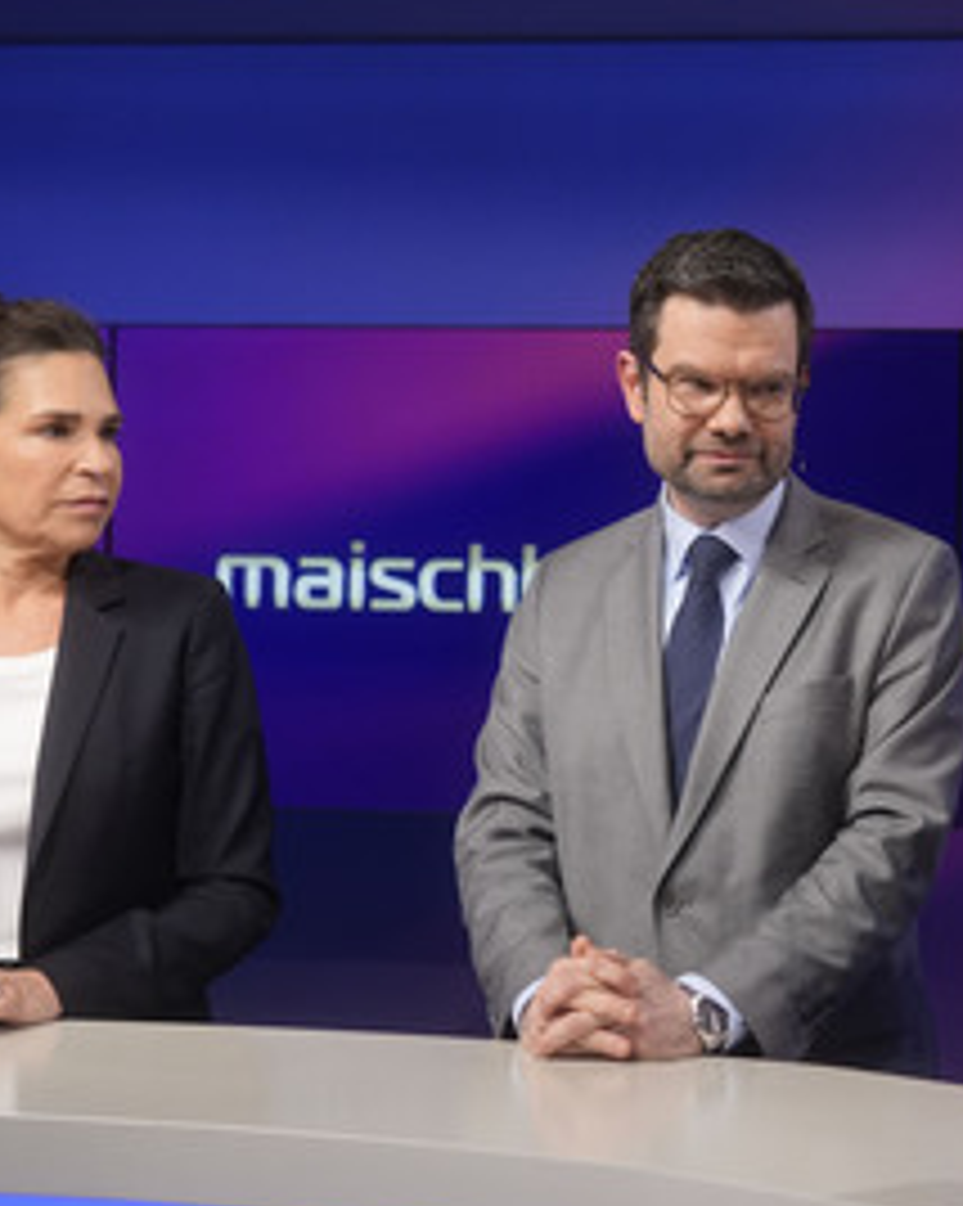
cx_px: 745
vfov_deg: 26.8
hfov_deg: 21.3
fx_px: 2532
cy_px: 644
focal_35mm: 71
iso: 640
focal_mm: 30
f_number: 2.2
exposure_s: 1/200
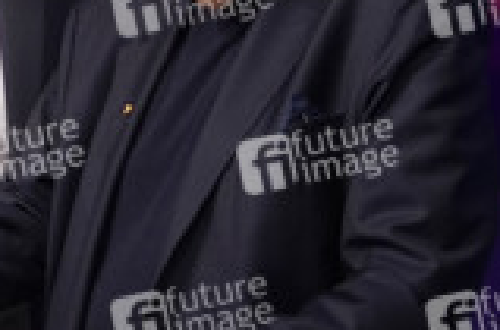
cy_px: 79
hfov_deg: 15.5
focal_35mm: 128
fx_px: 1772
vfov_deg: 10.6
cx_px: -80
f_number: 2.2
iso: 640
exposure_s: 1/200
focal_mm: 30
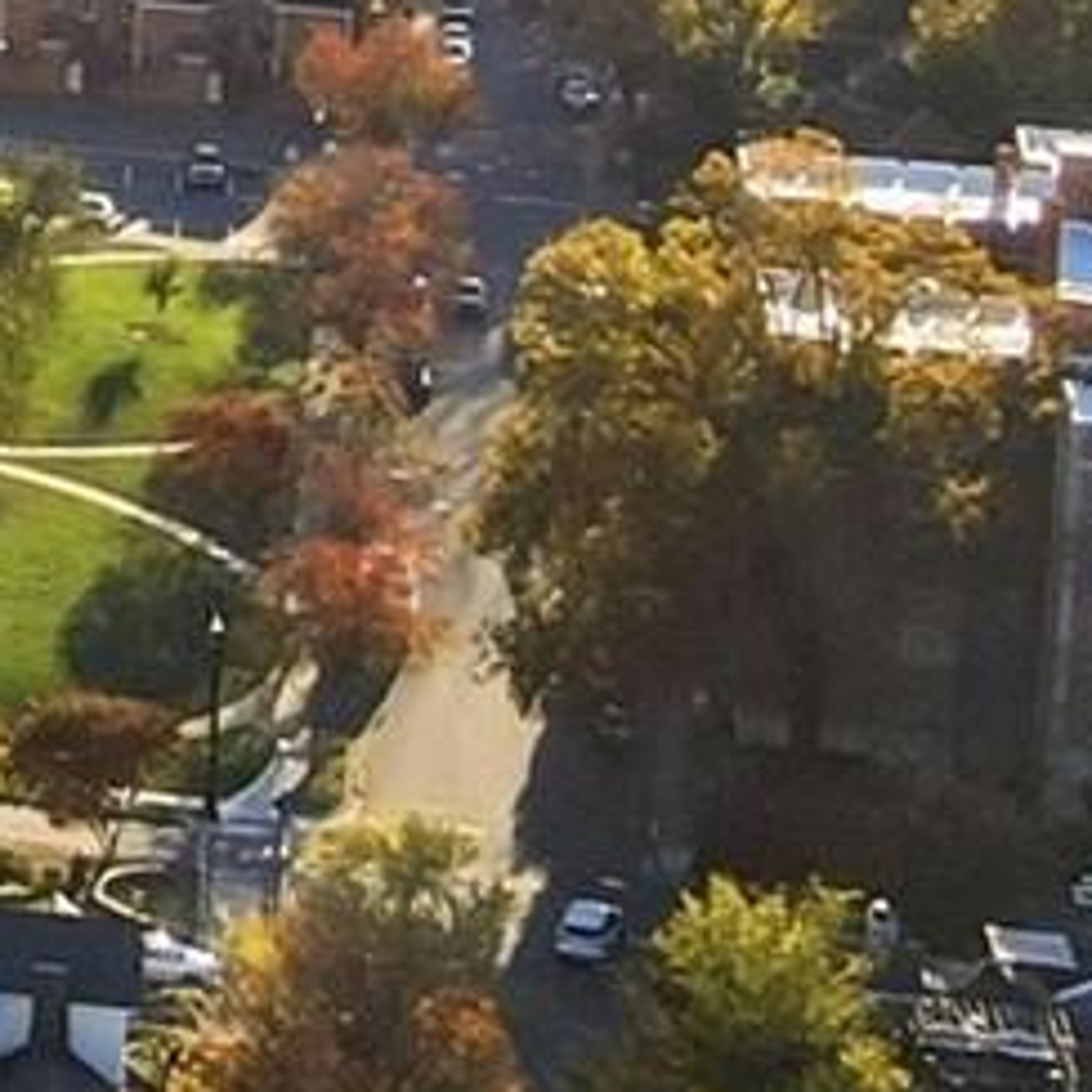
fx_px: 6353
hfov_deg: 8.5
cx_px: -1956
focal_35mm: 178
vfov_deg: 9.5
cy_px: -589
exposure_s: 1/1500
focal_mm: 4.5
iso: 100
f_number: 2.8
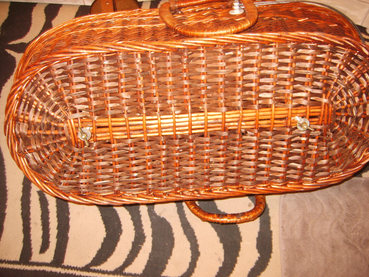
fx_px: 373
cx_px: 184
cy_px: 138
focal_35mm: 35
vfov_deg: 40.7
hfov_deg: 52.6
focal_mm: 7.4
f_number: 2.8
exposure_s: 1/30
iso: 100
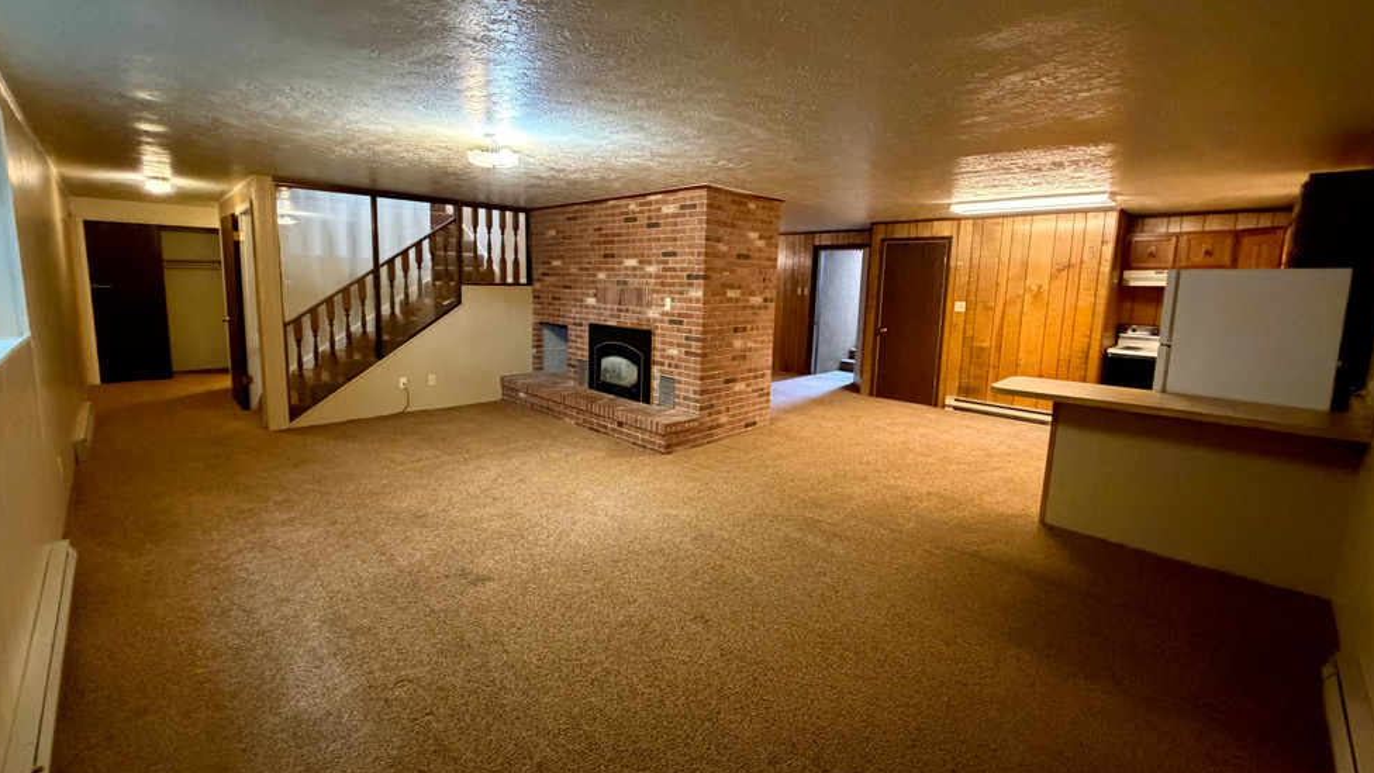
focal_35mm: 16
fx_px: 583
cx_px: 662
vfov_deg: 67.0
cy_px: 359
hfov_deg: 99.3
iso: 1250
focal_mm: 2.22
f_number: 2.2
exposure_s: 1/60
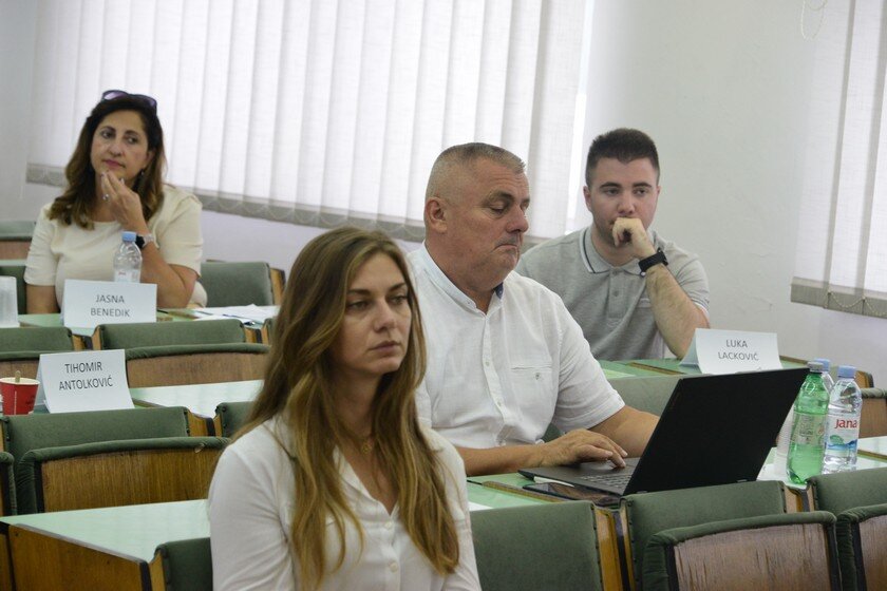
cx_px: 444
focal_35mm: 125
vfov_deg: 11.0
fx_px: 3080
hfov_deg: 16.4
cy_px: 296
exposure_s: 1/160
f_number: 6.3
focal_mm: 125
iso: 4000
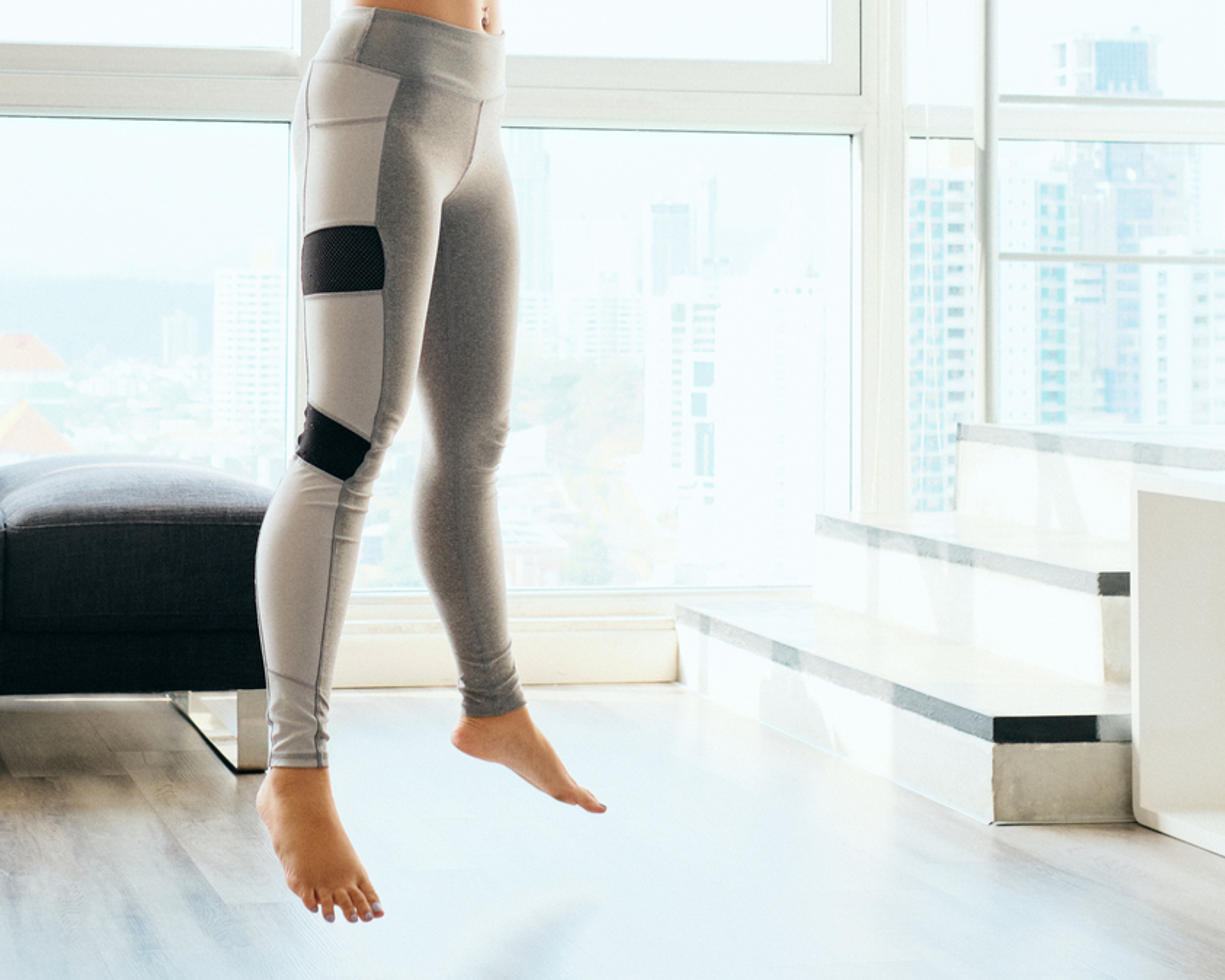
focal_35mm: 78
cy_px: 133
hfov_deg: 24.3
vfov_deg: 19.4
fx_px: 2829
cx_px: 380
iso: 400
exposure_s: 1/200
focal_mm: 23
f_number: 2.8
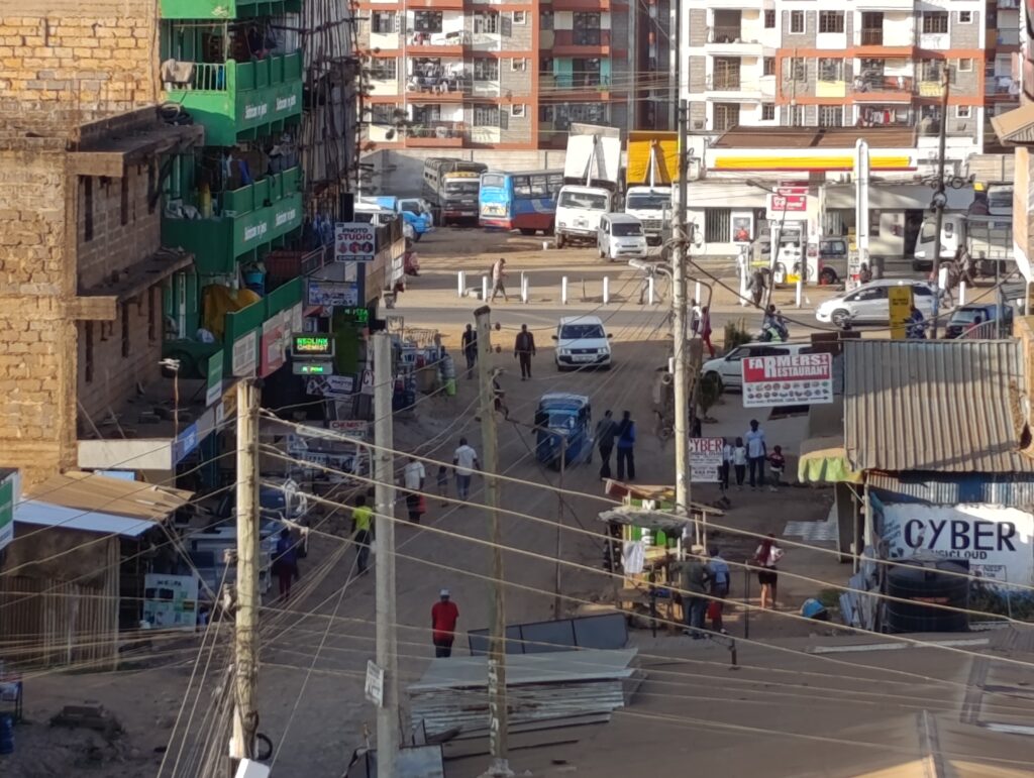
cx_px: 517
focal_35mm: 154
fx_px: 4607
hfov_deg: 12.8
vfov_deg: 9.7
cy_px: 389
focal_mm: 6.11
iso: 50
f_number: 1.65
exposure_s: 1/213
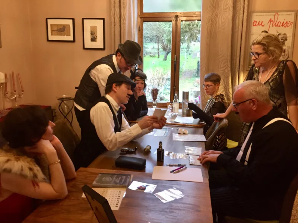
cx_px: 149
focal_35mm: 29
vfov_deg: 48.2
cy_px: 112
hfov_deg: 61.7
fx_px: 250
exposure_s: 1/33
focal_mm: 4.15
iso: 200
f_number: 2.2
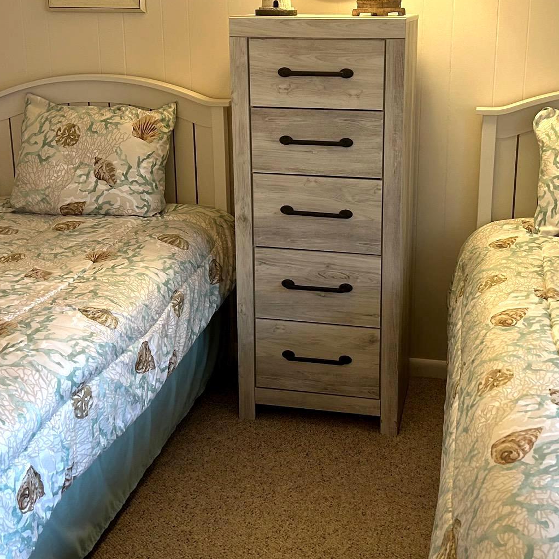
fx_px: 840
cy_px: 195
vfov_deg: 36.5
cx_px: 315
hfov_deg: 36.7
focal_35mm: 46
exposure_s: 1/60
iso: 200
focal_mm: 5.7
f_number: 1.5
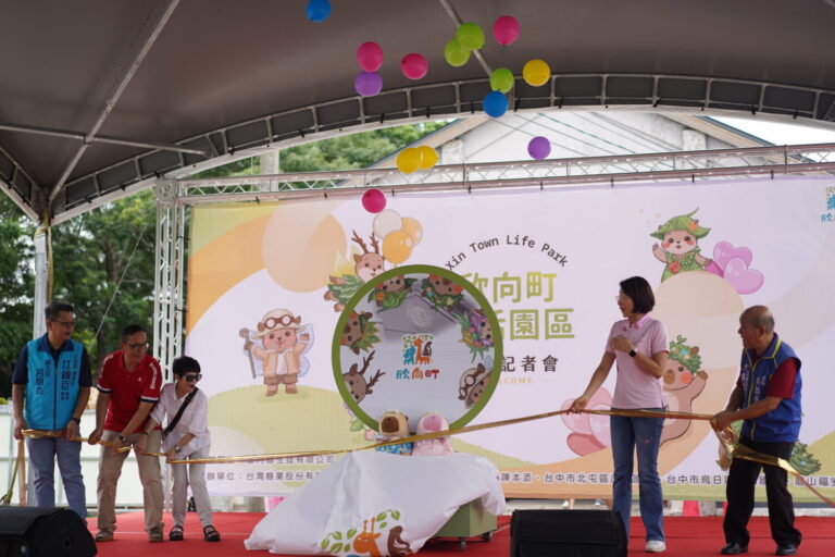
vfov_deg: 24.6
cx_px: 418
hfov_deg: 36.2
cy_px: 278
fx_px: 1276
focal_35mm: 55
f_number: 2.2
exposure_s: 1/800
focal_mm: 55
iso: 100
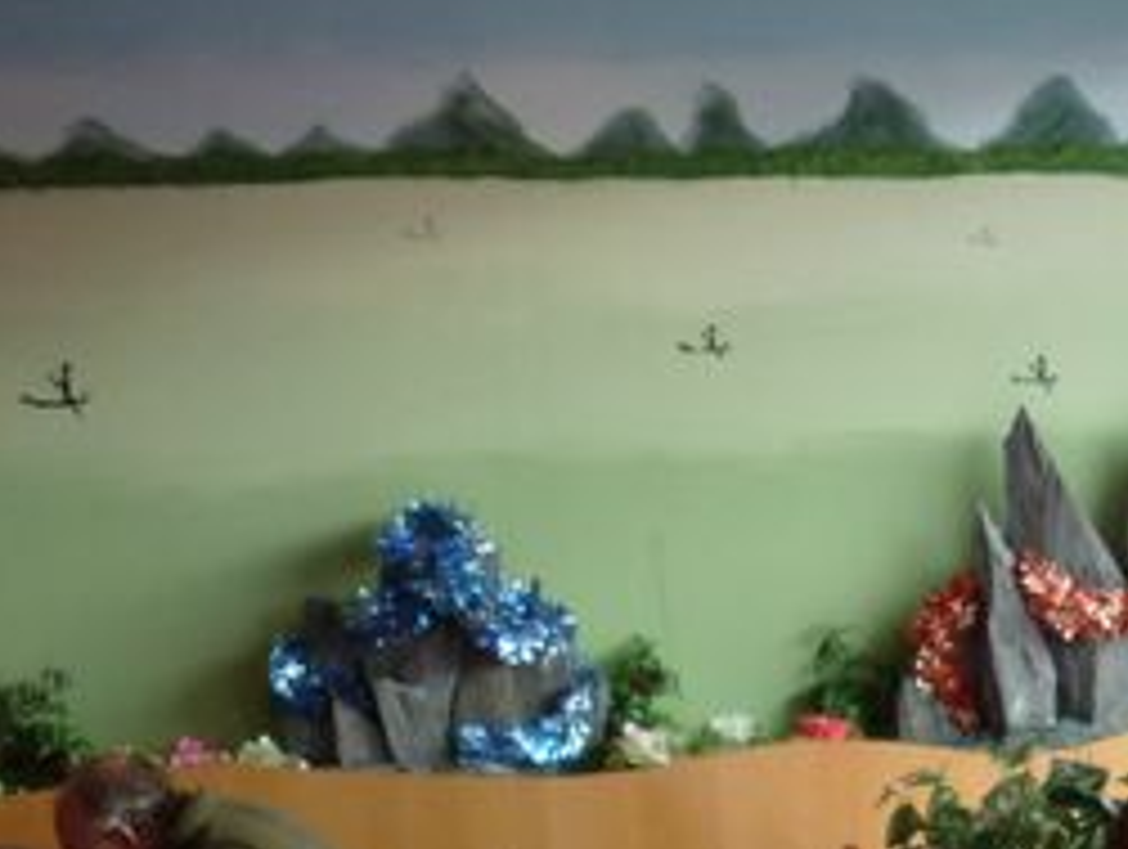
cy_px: 1222
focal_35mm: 105
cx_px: 1420
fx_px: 3426
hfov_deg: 17.6
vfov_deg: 13.4
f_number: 2.8
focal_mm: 5.5
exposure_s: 1/100
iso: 160
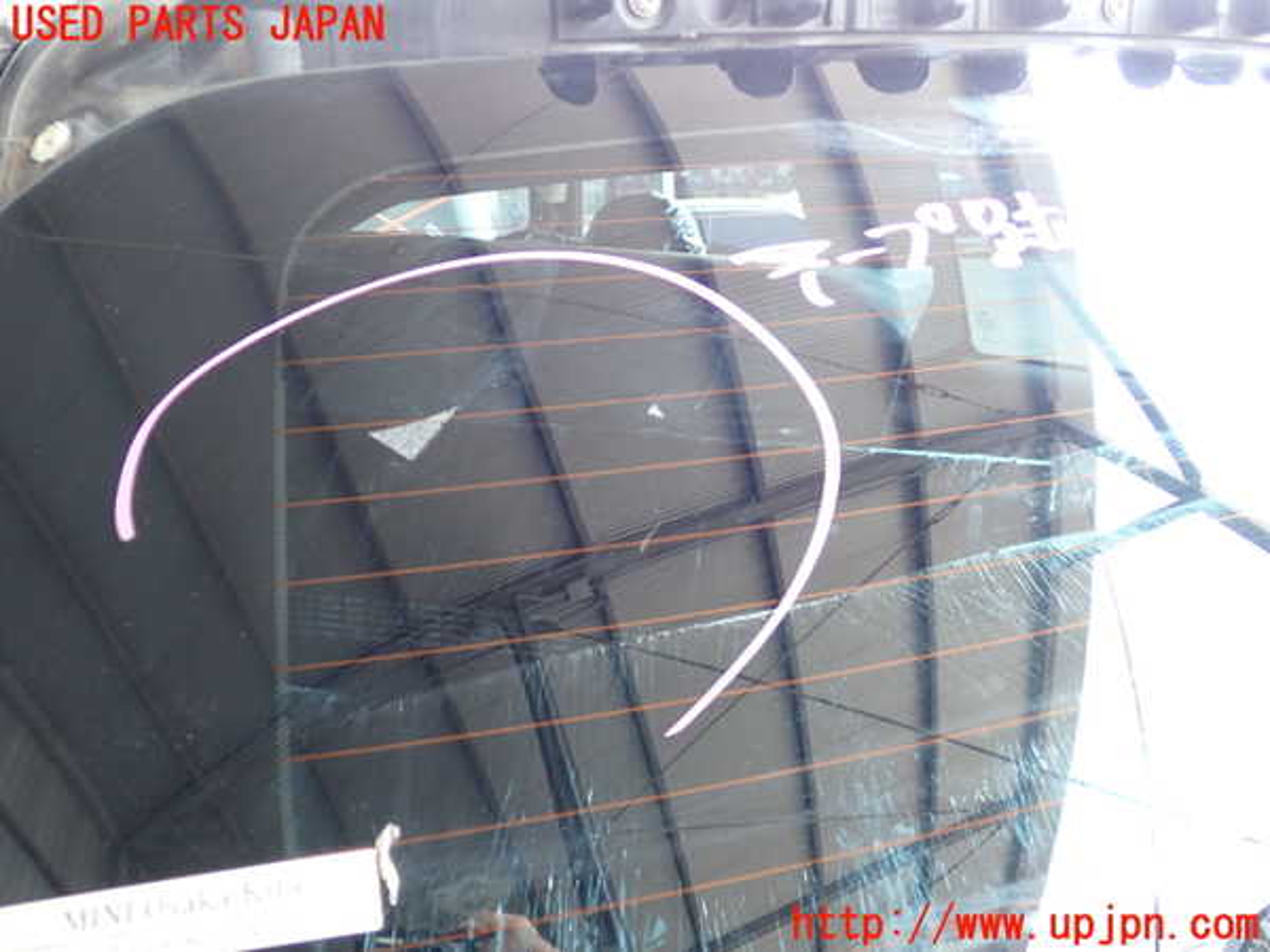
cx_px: 635
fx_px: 1174
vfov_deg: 44.2
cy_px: 476
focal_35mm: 32
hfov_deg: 56.8
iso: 200
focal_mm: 5.79
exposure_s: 1/100
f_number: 2.4
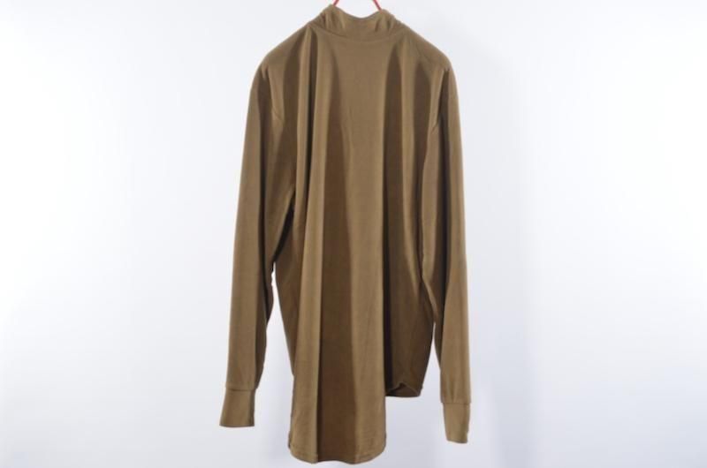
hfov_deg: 33.5
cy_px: 234
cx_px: 354
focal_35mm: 60
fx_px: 1176
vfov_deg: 22.5
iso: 800
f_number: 4
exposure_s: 1/60
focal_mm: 40
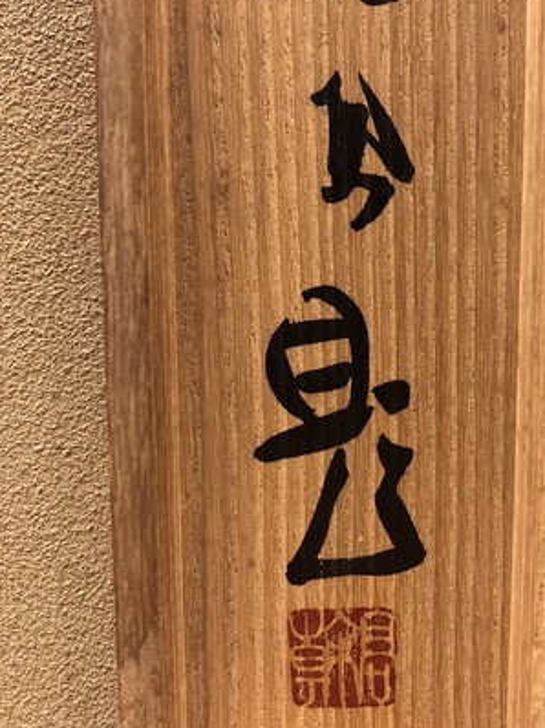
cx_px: 352
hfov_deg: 37.4
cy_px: 320
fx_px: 799
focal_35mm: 38
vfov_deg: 48.9
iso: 80
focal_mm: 3.99
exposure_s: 1/15
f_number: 1.8
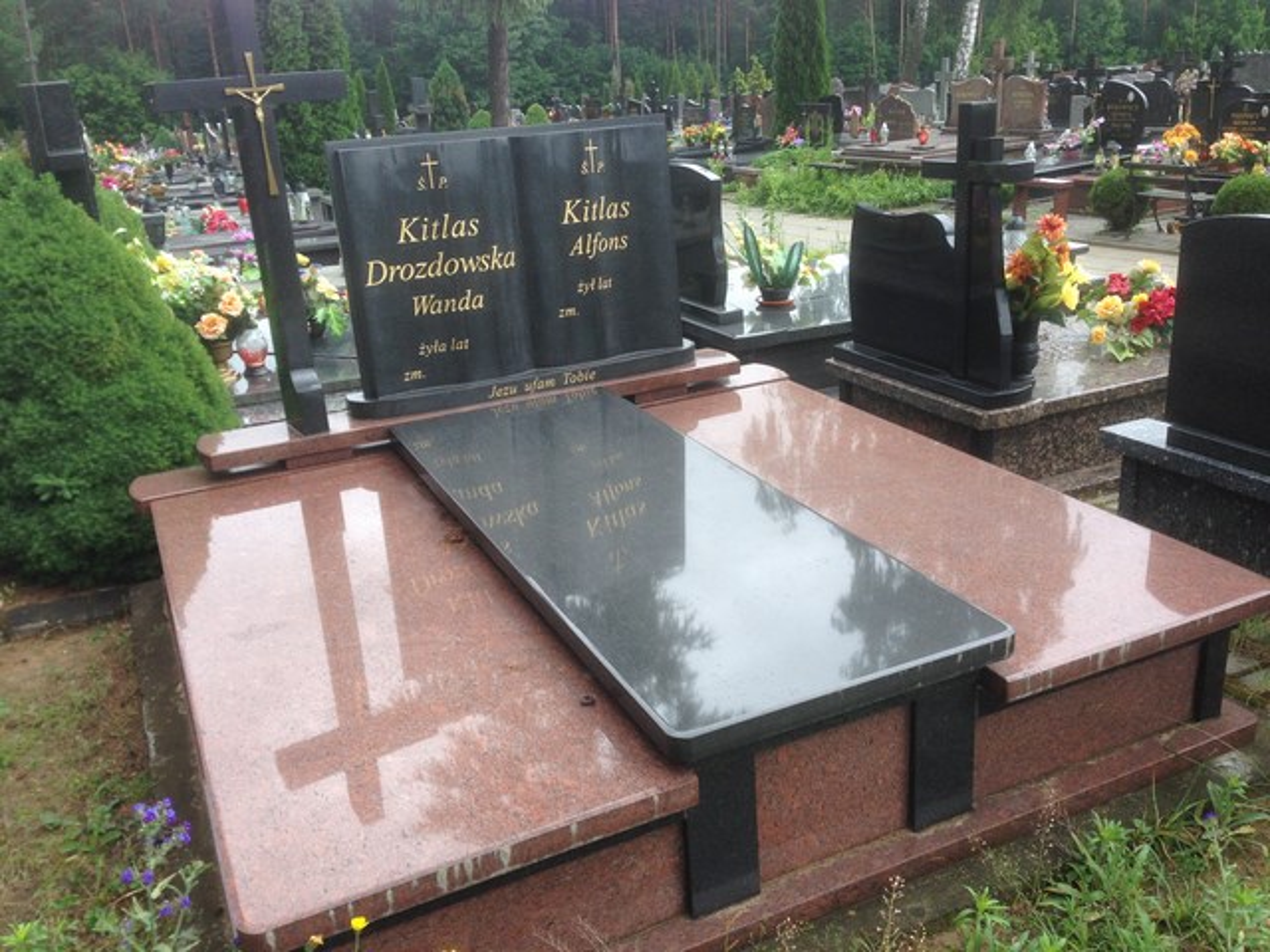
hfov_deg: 55.4
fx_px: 1211
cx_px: 635
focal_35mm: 33
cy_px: 476
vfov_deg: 42.9
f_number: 2.4
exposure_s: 1/238
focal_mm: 4.12
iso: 50
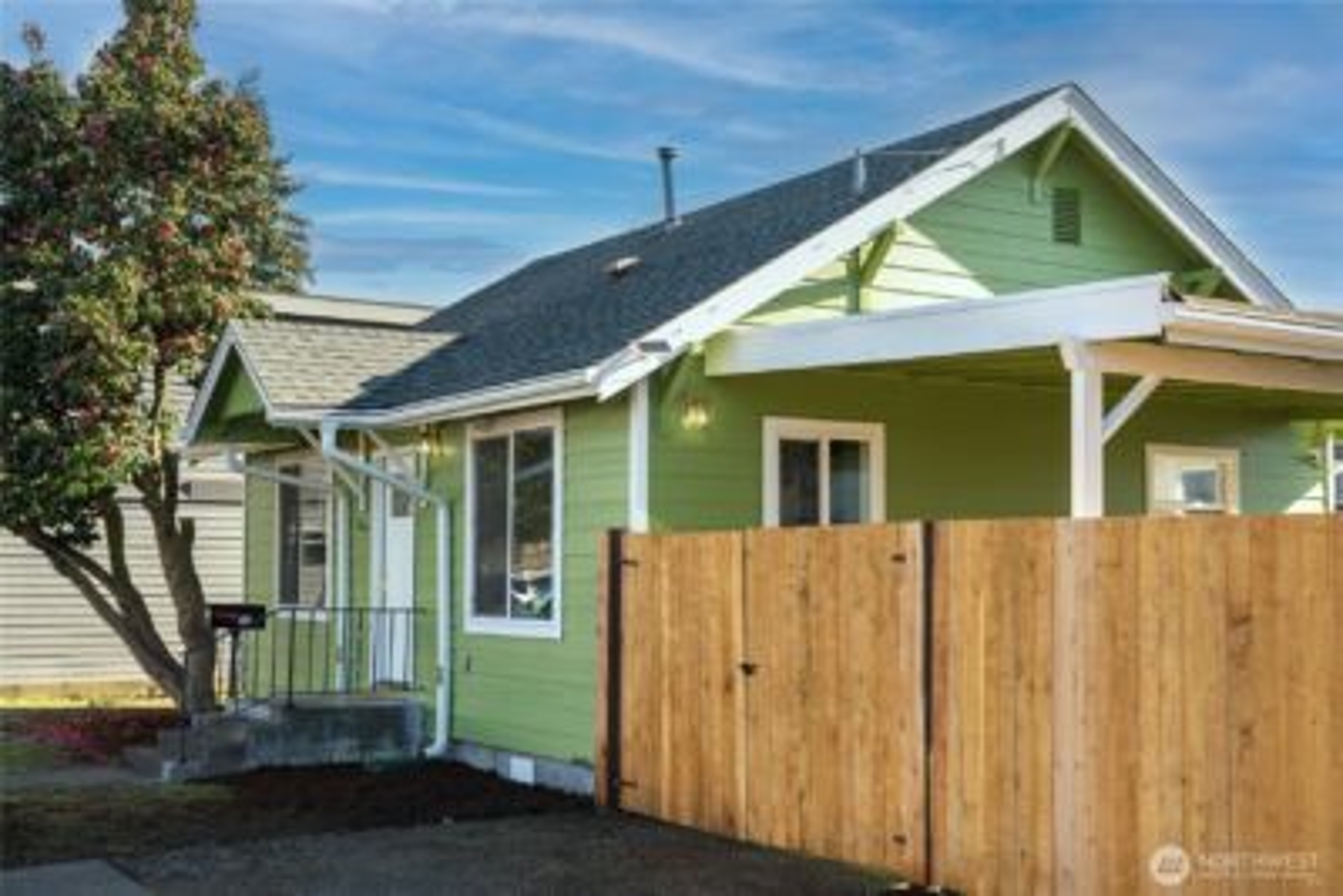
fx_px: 1605
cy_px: 448
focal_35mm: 43
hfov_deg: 45.4
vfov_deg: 31.2
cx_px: 672
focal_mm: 43
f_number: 6.3
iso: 100
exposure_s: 1/200
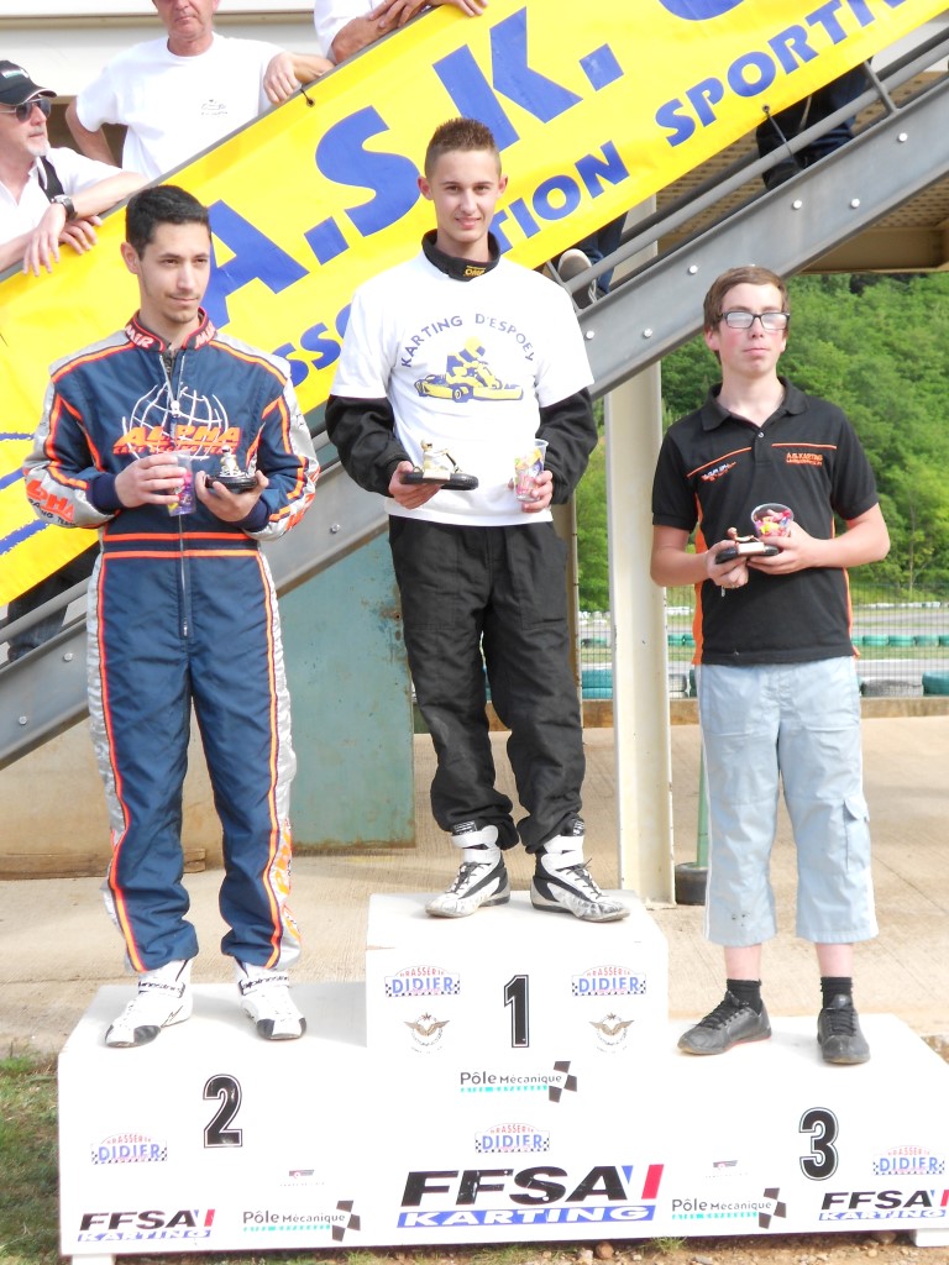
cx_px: 474
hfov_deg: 26.1
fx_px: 2047
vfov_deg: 34.3
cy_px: 632
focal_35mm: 56
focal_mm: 10.3
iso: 80
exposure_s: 1/100
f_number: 4.9
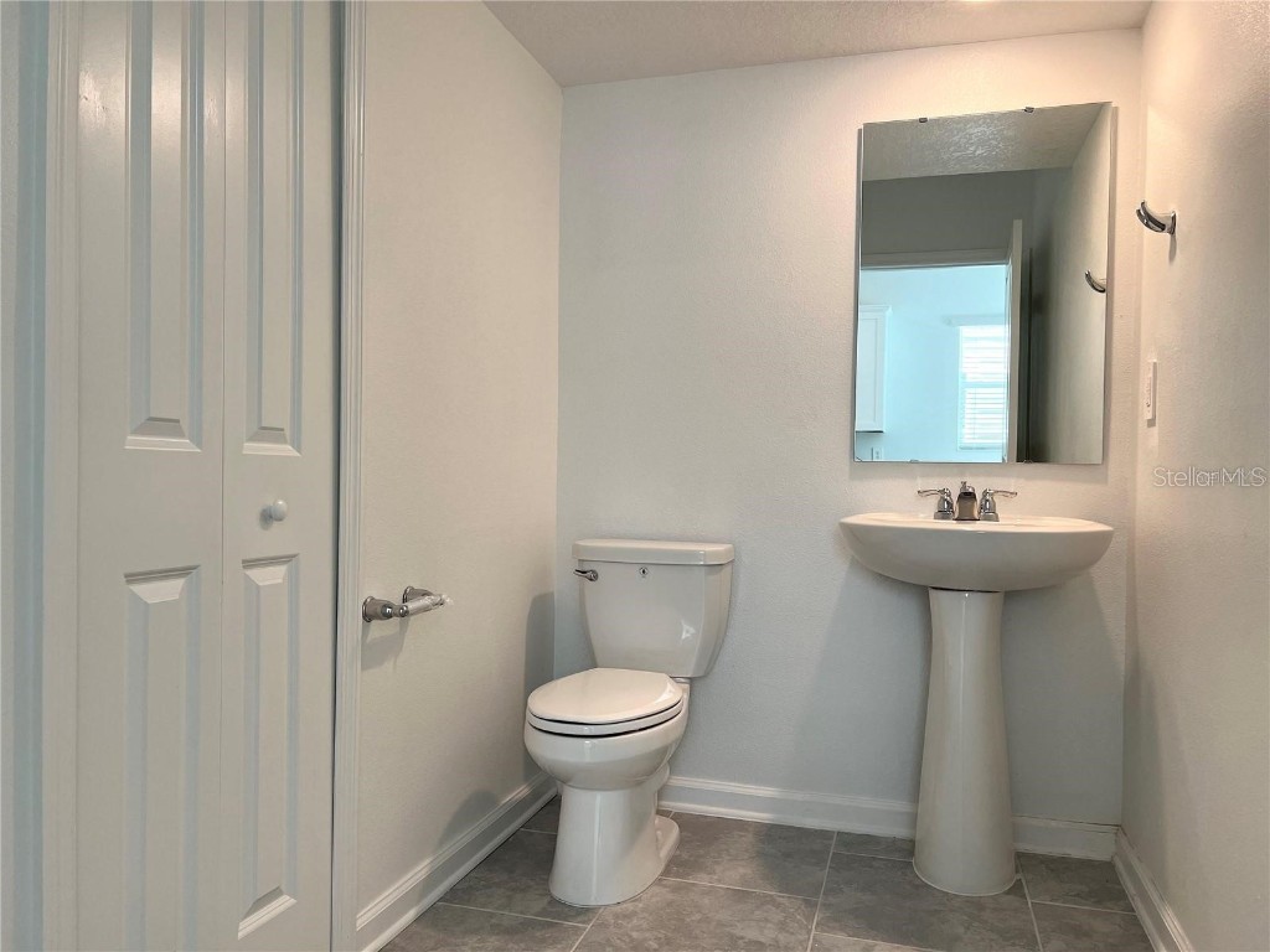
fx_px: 954
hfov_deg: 67.3
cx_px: 635
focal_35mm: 26
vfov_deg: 53.1
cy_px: 476
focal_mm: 5.7
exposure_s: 1/156
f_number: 1.5
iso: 64
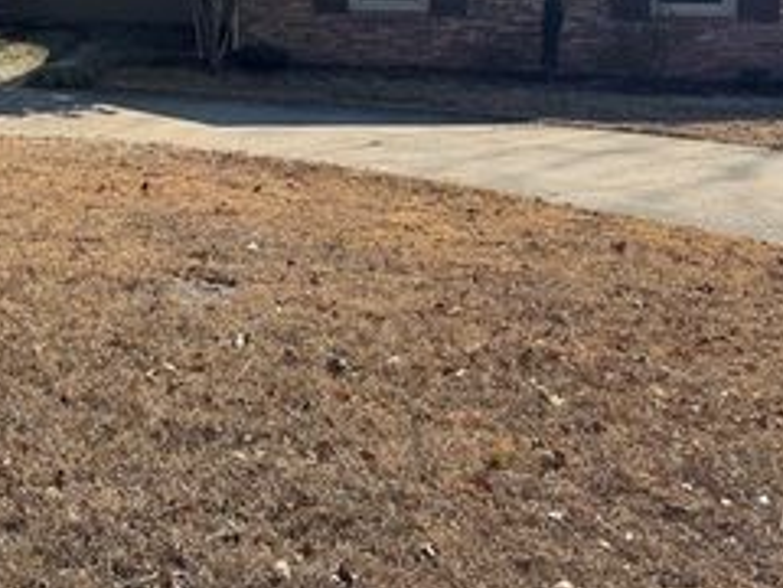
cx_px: 108
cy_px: 18
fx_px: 1131
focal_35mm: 50
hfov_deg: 36.3
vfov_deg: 27.6
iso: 80
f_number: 1.78
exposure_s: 1/2959
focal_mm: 6.76
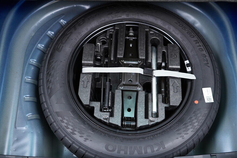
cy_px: 79
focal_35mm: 36
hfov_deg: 53.1
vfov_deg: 36.9
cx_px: 118
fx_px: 237
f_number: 2.8
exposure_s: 1/40
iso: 500
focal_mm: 24
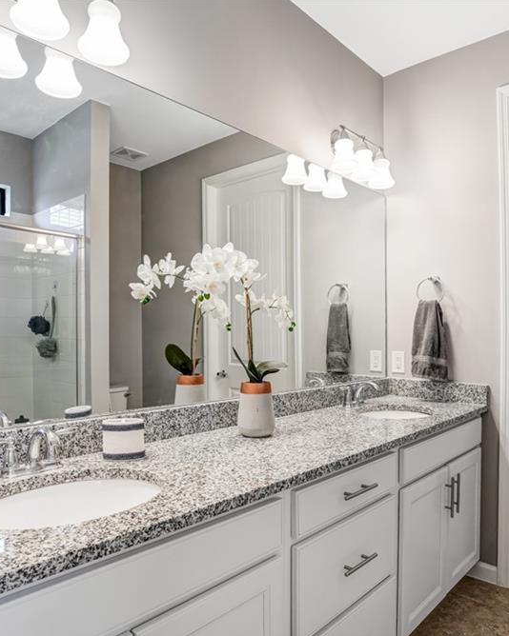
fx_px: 433
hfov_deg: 60.7
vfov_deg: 72.6
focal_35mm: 23
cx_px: 282
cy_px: 322
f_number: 9
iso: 200
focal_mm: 16
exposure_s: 1/10
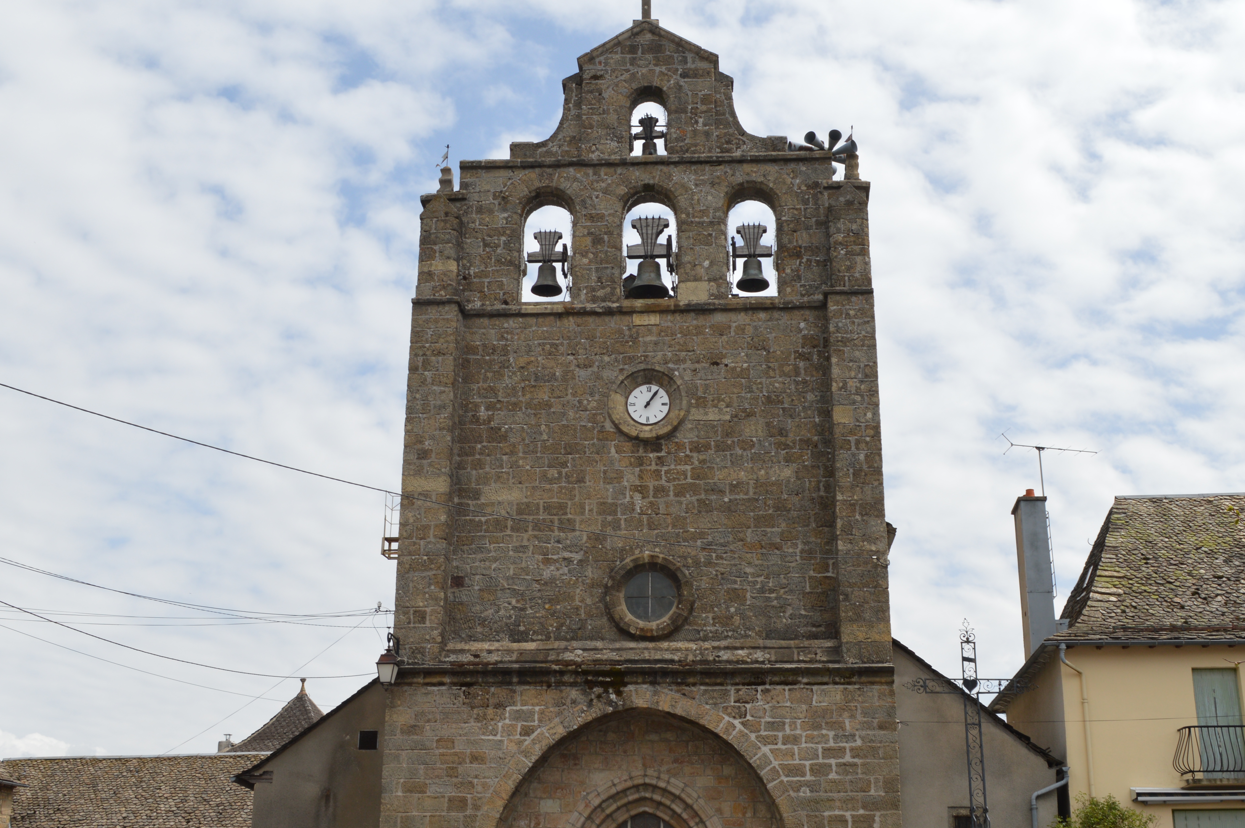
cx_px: 655
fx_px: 1520
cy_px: 399
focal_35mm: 44
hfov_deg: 44.5
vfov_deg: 30.5
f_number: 11
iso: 100
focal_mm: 22
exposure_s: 1/200
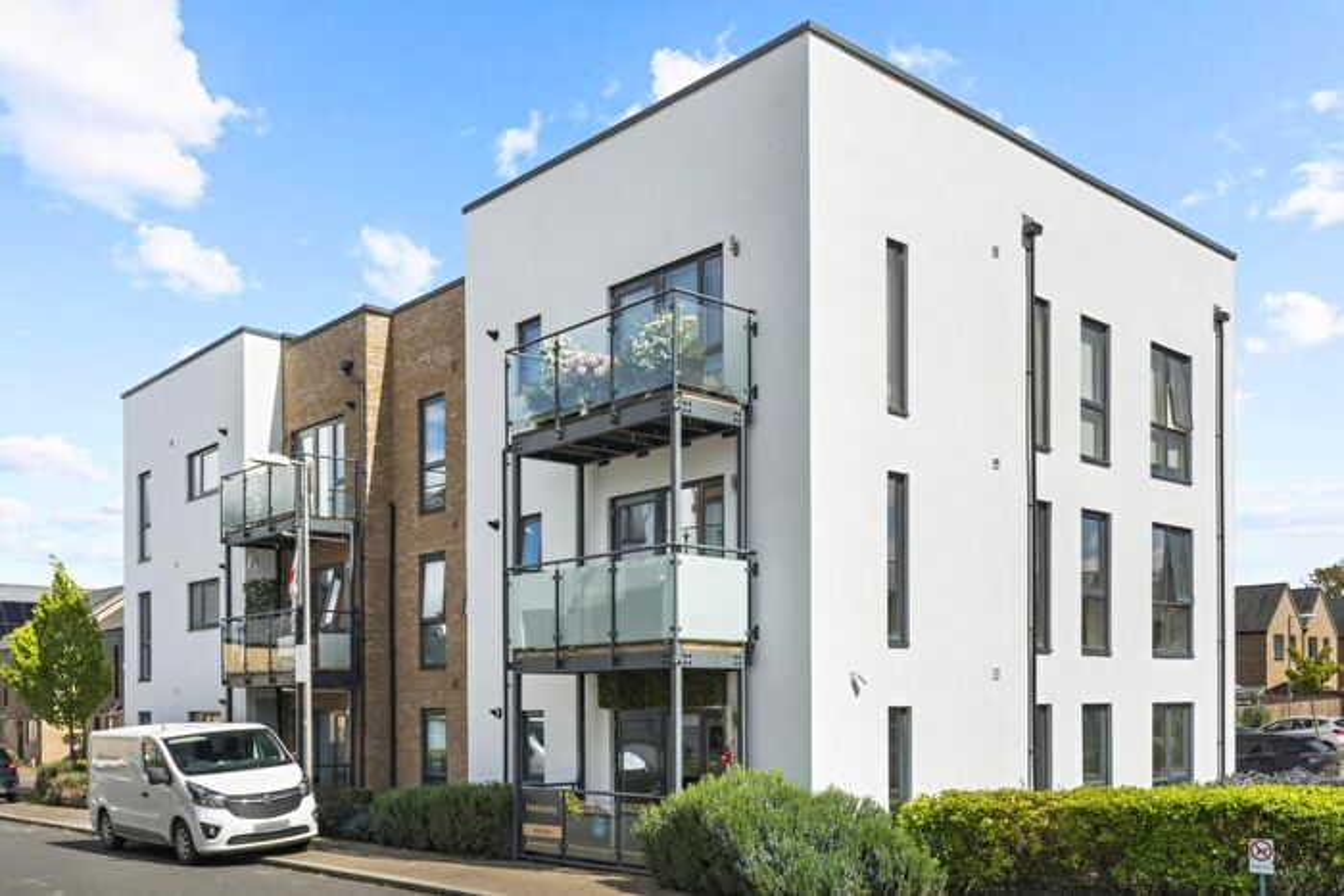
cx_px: 672
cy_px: 448
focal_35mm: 31
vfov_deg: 42.3
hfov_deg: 60.3
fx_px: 1157
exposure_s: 1/250
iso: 320
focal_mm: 31
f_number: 8
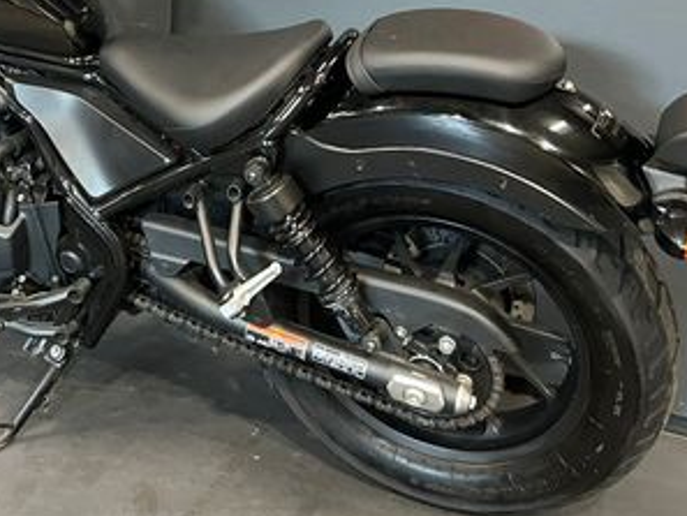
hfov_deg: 33.3
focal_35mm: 56
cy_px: 46
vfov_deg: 25.3
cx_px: 136
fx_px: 1112
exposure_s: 1/60
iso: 500
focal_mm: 5.7
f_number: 1.5
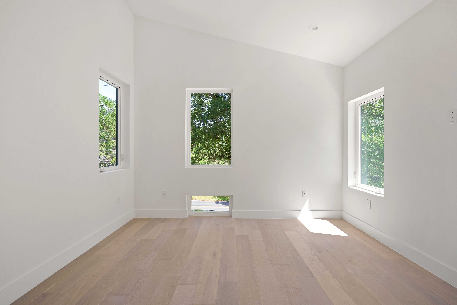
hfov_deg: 96.7
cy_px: 152
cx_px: 228
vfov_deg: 73.7
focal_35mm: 16
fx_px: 203
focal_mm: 16
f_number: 8
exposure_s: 1/15
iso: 100
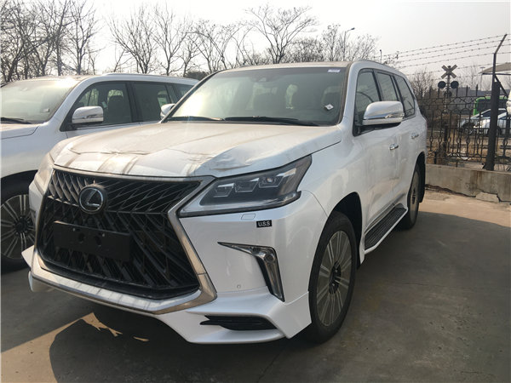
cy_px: 192
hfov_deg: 61.7
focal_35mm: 29
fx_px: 428
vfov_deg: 48.2
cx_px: 256
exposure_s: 1/1166
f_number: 2.2
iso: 25
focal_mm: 4.15
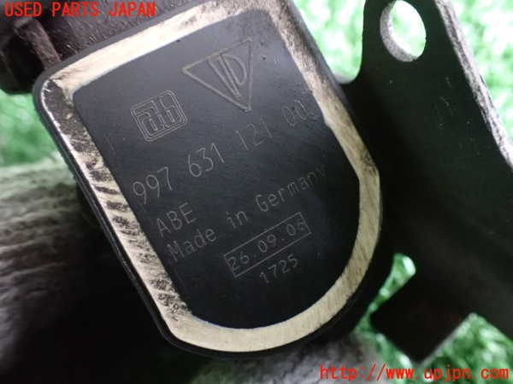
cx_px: 256
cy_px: 192
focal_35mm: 30
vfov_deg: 46.8
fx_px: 445
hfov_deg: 60.0
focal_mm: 5.4
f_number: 2.3
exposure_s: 1/30
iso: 1600
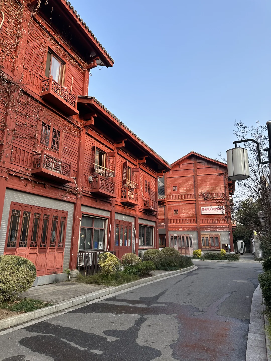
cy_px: 180
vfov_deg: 71.6
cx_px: 136
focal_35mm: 24
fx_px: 251
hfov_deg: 56.8
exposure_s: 1/1009
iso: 80
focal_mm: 6.86
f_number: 1.78
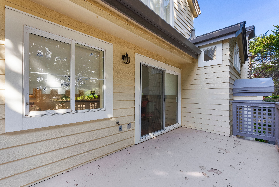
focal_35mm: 16
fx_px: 124
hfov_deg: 96.7
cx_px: 140
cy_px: 94
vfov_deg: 73.8
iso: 500
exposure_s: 1/30
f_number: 8
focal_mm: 16
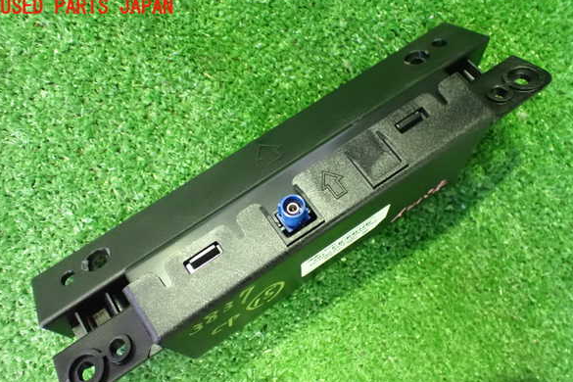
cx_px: 289
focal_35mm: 32
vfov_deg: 41.0
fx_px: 509
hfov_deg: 58.7
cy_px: 215
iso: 1600
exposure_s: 1/25
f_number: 2.3
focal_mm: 5.4
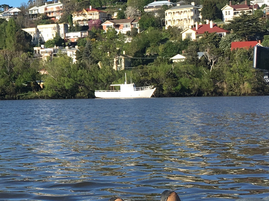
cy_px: 52
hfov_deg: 18.2
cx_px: -46
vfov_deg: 14.3
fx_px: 800
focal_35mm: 103
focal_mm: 4.15
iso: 25
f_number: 2.2
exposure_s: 1/1148
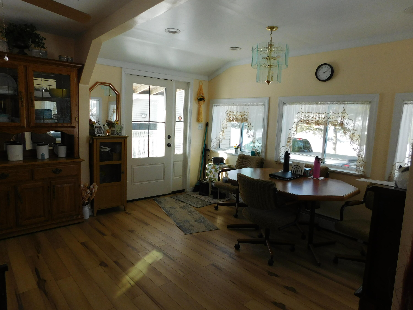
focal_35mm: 23
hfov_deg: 73.9
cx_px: 206
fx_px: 274
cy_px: 155
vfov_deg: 58.9
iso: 125
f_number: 3
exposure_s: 1/200
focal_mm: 4
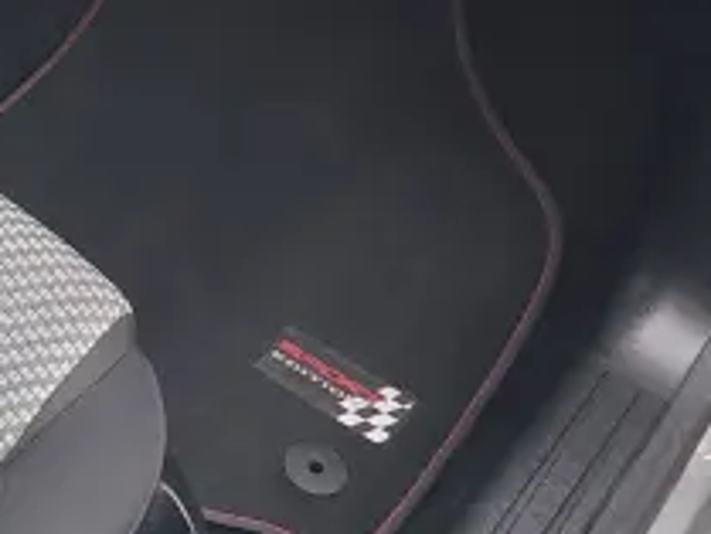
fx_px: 1891
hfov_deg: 18.8
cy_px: -109
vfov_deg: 15.5
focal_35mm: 92
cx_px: -350
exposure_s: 1/50
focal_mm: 4.6
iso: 200
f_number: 1.8
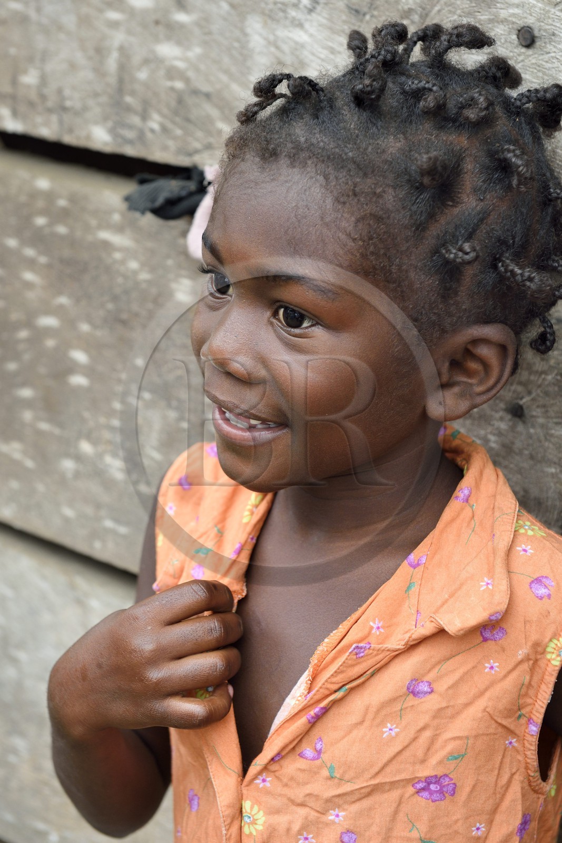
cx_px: 281
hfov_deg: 19.5
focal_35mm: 70
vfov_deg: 28.8
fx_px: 1639
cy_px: 422
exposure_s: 1/160
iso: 800
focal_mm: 70
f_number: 5.6
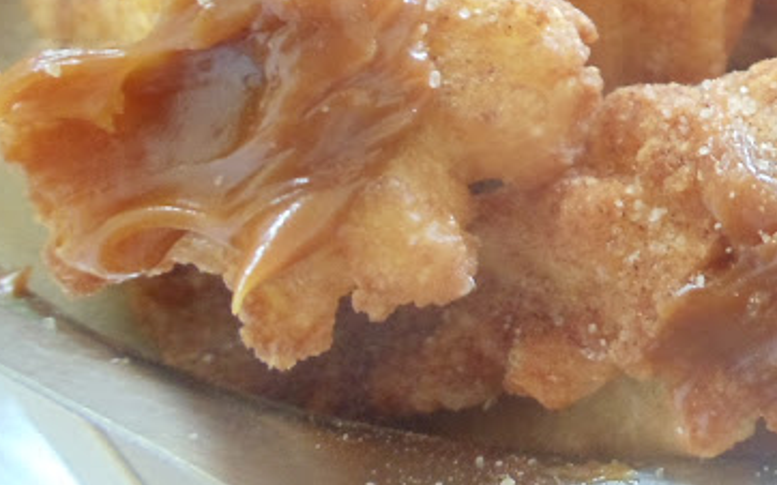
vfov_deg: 12.5
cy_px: -39
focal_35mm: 103
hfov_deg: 19.5
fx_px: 2180
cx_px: 829
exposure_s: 1/6
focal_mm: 6
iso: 400
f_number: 3.5
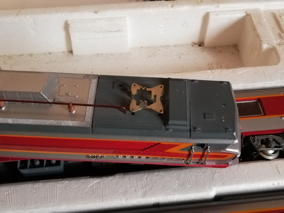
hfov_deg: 43.9
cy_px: 106
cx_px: 142
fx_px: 353
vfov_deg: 33.6
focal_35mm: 43
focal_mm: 3.81
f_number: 2.2
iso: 500
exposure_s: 1/25
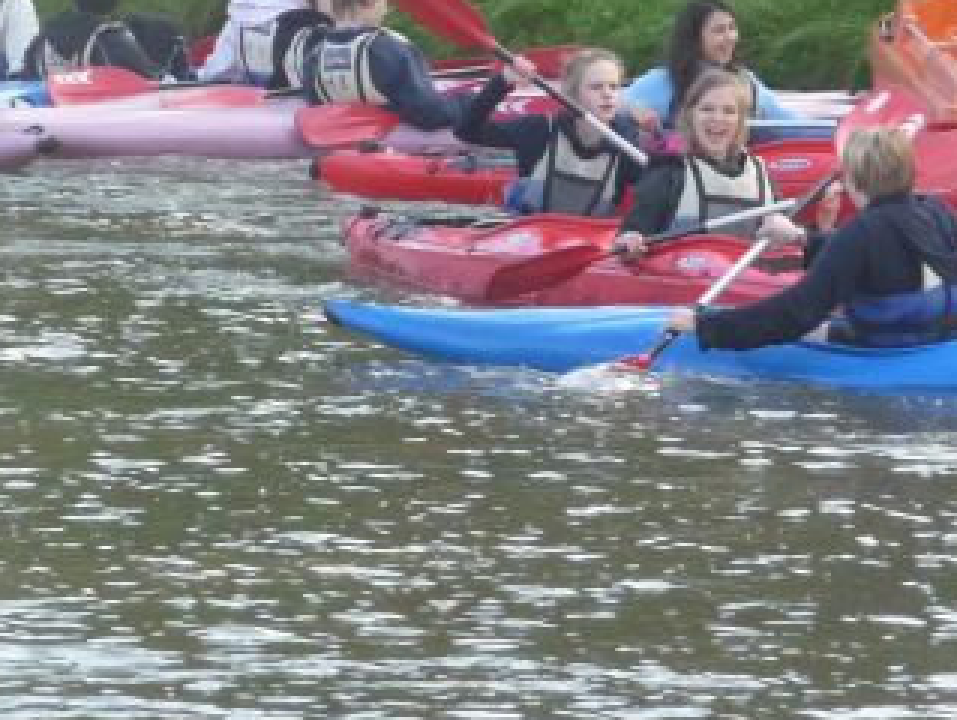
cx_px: 543
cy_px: 204
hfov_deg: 3.2
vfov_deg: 2.4
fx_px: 17132
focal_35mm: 619
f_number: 4.9
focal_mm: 39.2
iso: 250
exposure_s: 1/200
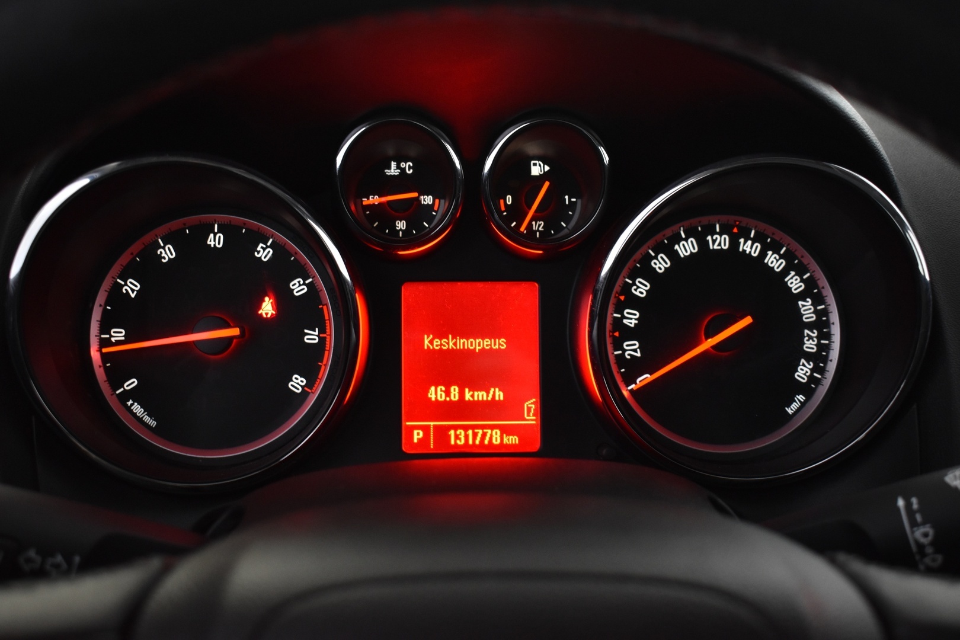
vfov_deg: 31.9
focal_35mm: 42
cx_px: 480
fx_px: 1120
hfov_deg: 46.4
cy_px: 320
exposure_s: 1/20
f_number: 5
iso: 1250
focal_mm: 28
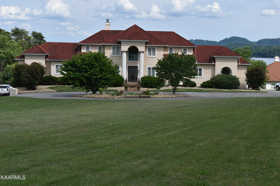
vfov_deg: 22.6
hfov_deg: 33.4
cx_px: 140
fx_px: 467
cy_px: 93
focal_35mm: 60
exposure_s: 1/320
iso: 100
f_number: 9
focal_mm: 40
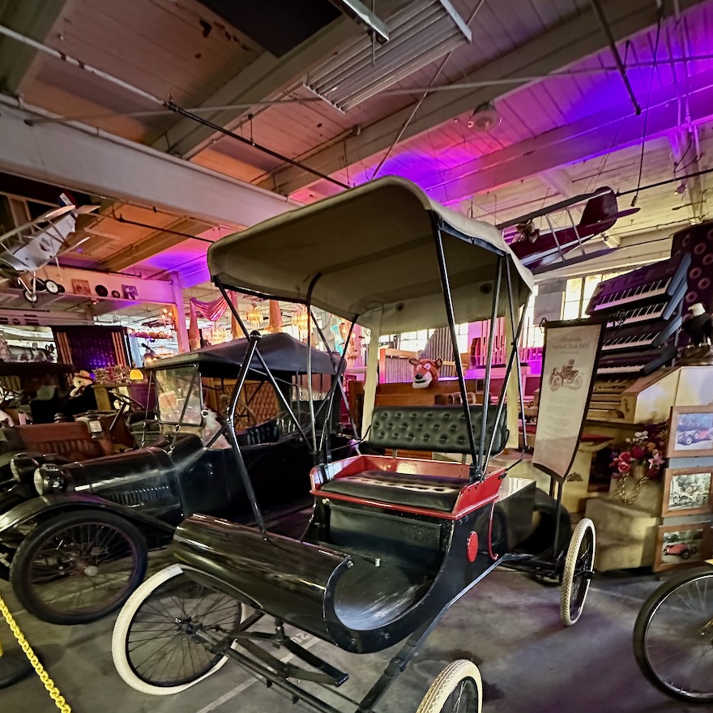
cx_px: 380
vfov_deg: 76.0
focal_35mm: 18
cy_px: 517
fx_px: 419
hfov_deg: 80.6
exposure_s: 1/35
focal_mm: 2.22
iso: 1600
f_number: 2.2
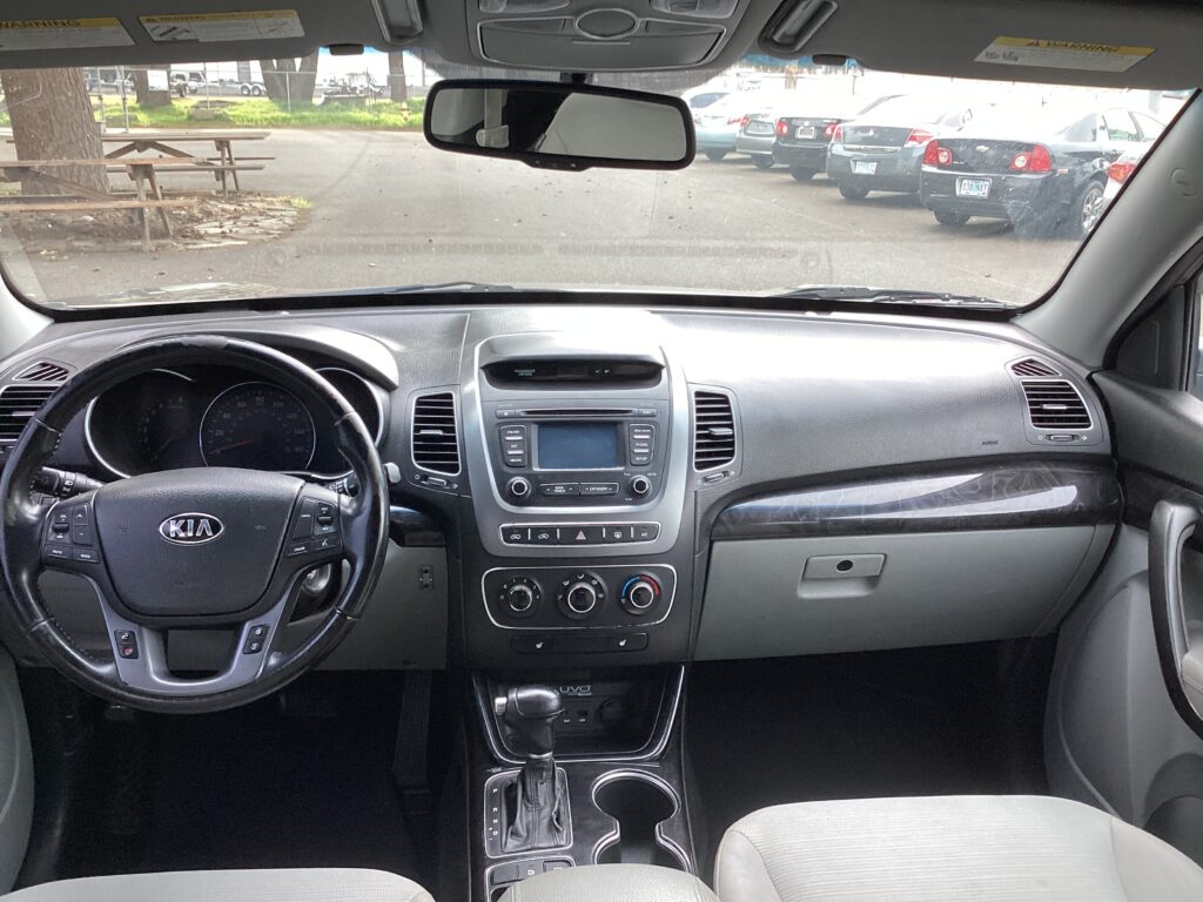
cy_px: 451
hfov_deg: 58.4
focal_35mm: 31
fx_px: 1077
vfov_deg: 45.4
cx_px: 602
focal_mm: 3.3
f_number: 2.4
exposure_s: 1/60
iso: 64
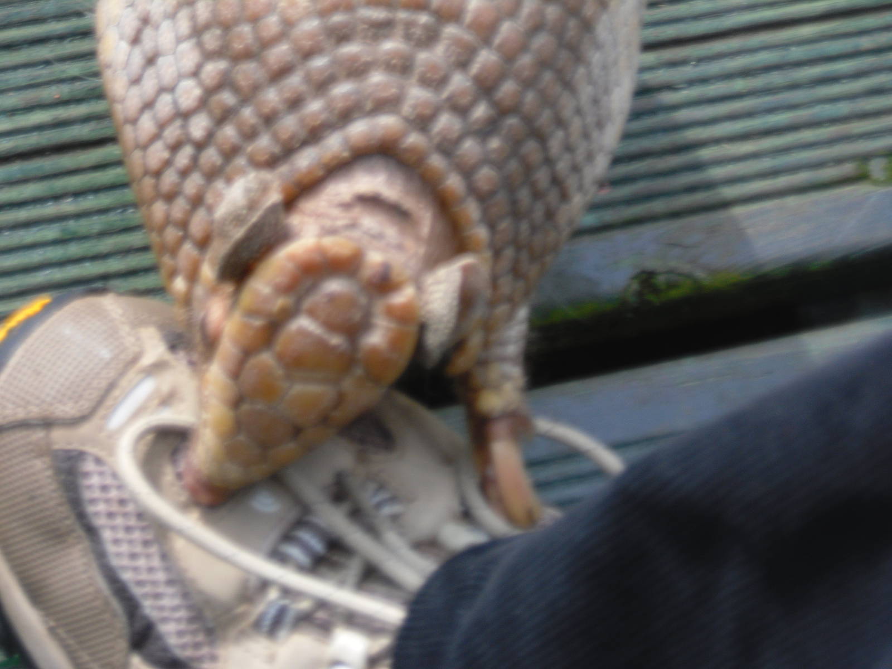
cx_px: 446
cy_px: 334
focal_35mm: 141
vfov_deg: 10.5
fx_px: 3633
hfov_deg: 14.0
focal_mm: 25.5
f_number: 5.9
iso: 80
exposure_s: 1/94
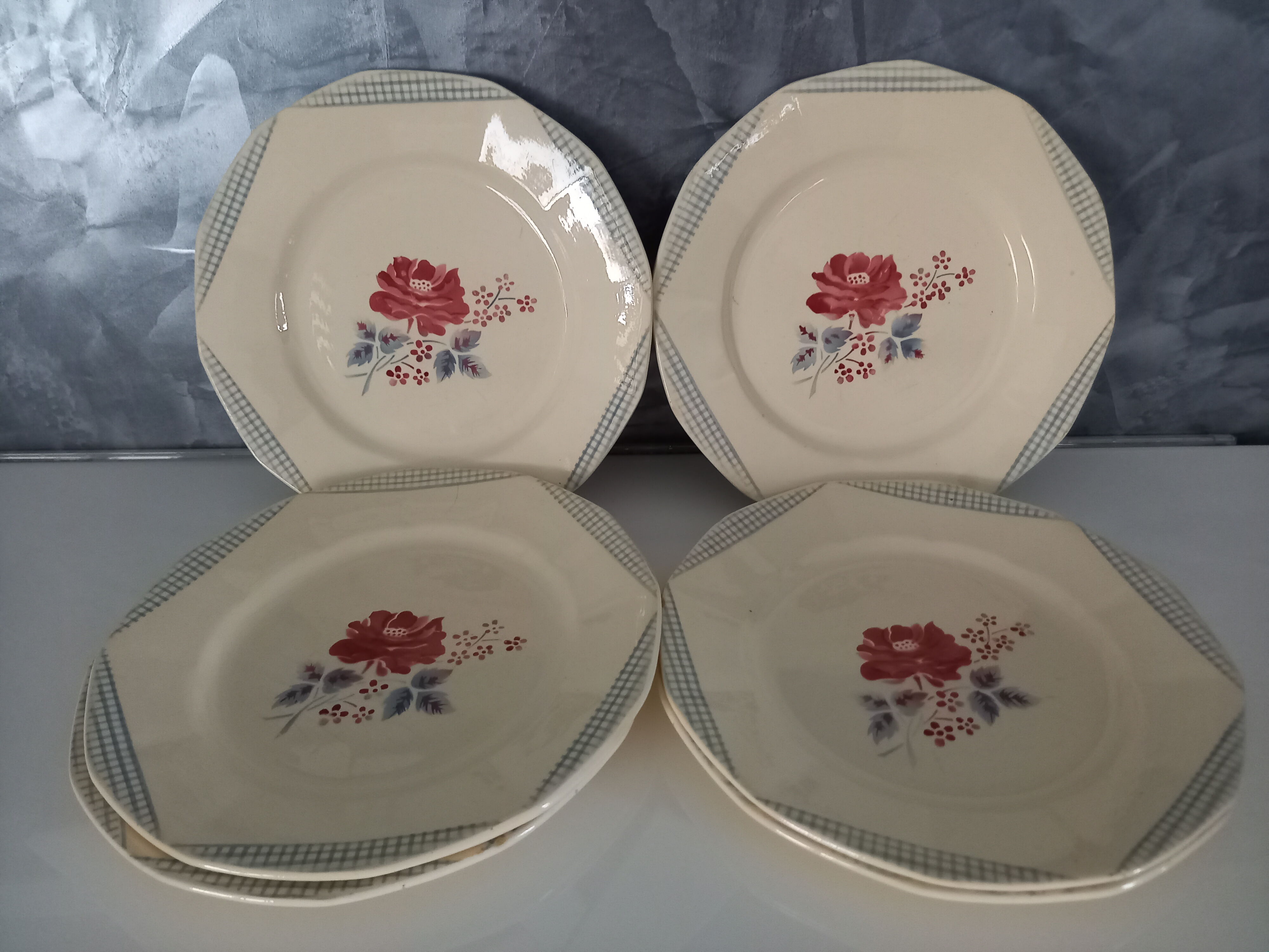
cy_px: 476
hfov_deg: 69.4
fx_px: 916
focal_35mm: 25
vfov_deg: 54.9
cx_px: 634
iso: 1000
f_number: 2
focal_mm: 4.6
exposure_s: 1/25
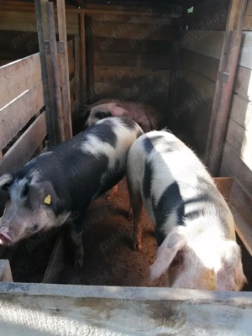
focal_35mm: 27
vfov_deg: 65.3
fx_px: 262
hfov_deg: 51.4
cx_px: 126
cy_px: 168
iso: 64
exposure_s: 1/100
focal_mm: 3.62
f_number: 1.8
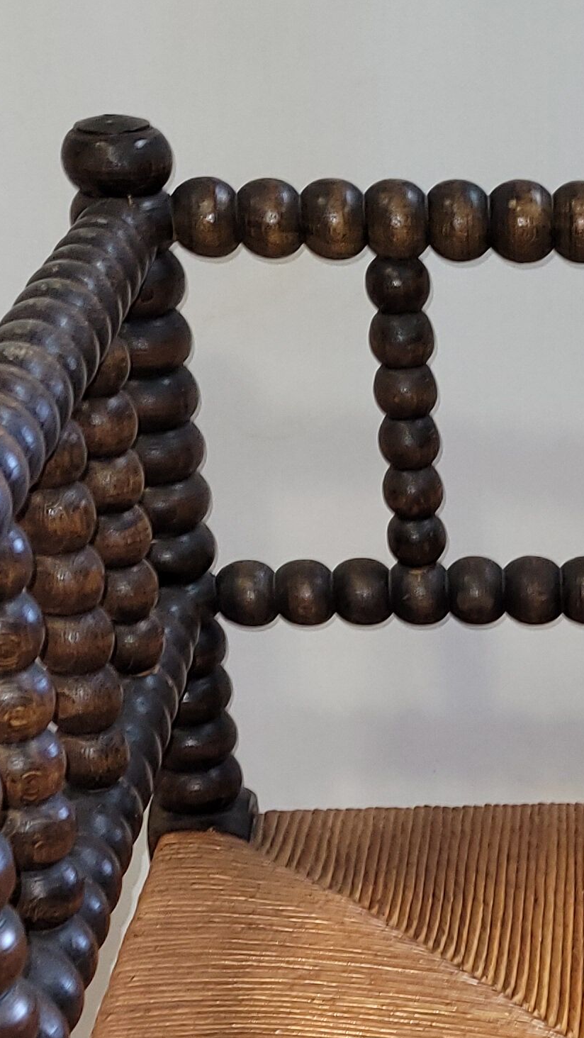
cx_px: 644
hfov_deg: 15.1
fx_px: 2146
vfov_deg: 25.7
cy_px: 1064
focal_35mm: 78
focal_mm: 5.4
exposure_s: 1/33
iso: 100
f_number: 1.8
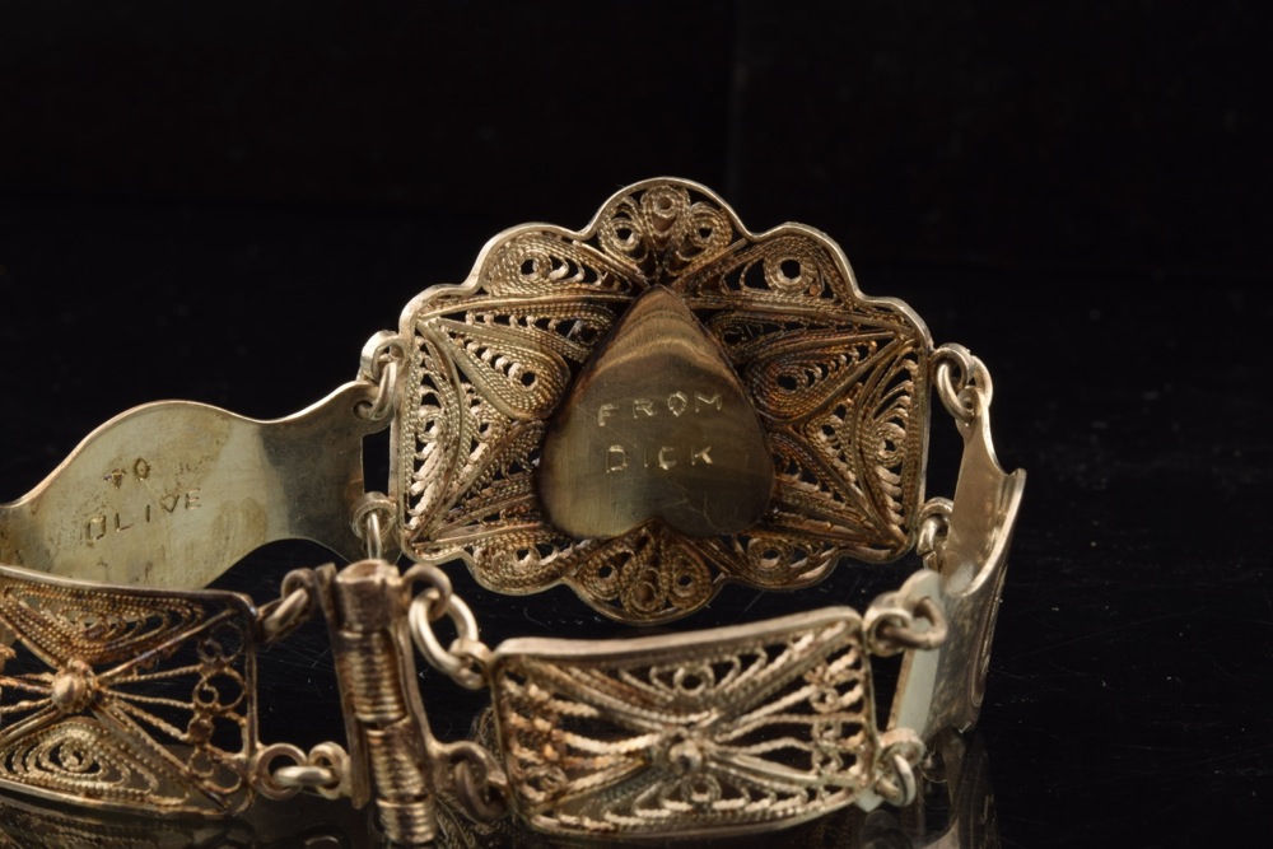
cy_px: 424
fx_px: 3183
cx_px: 636
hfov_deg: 22.6
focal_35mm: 90
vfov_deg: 15.2
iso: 100
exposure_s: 1/125
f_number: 22
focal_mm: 60
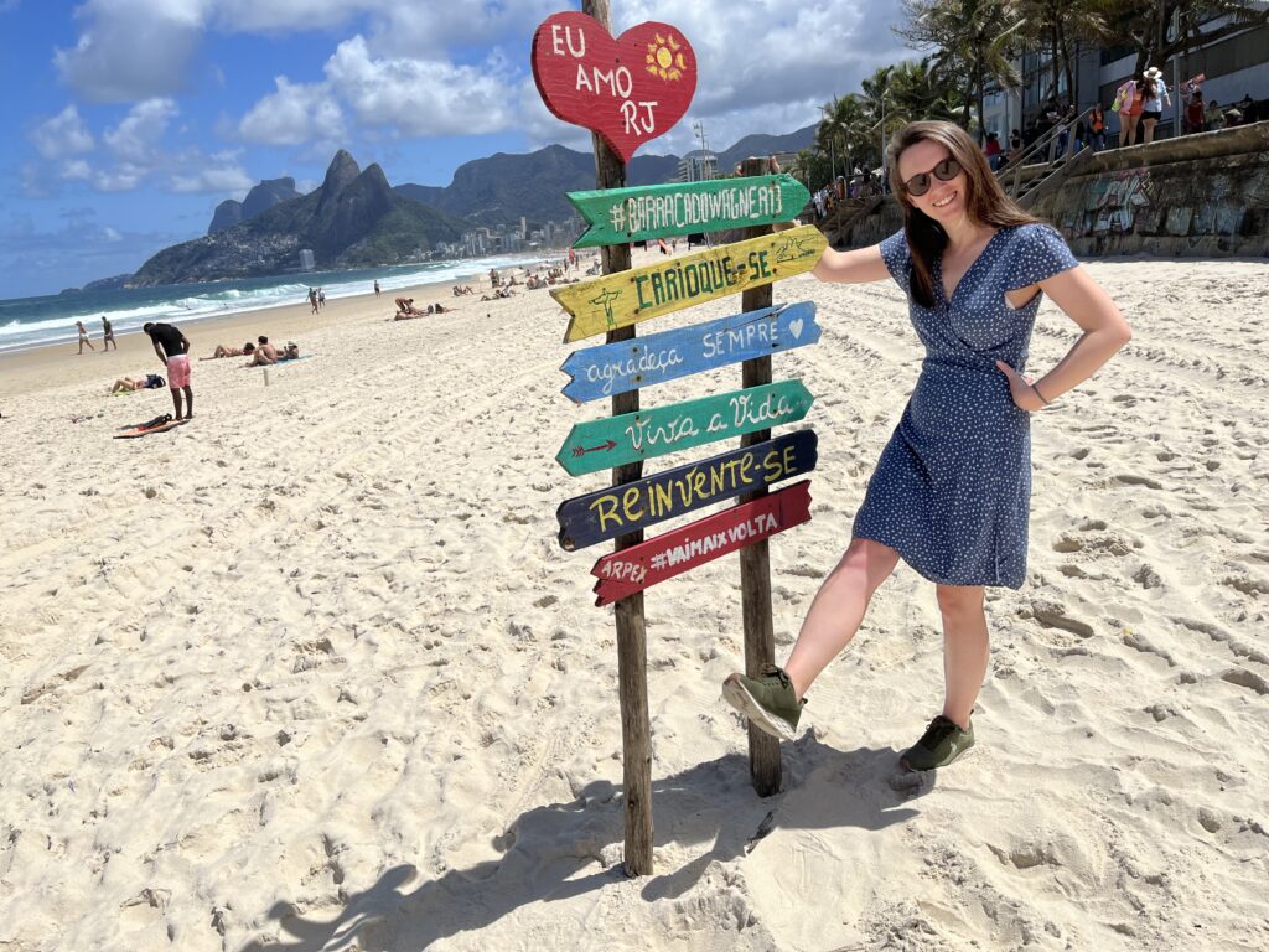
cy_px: 476
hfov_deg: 67.3
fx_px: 953
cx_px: 634
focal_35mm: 26
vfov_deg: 53.1
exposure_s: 1/9091
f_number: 1.6
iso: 50
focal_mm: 5.1
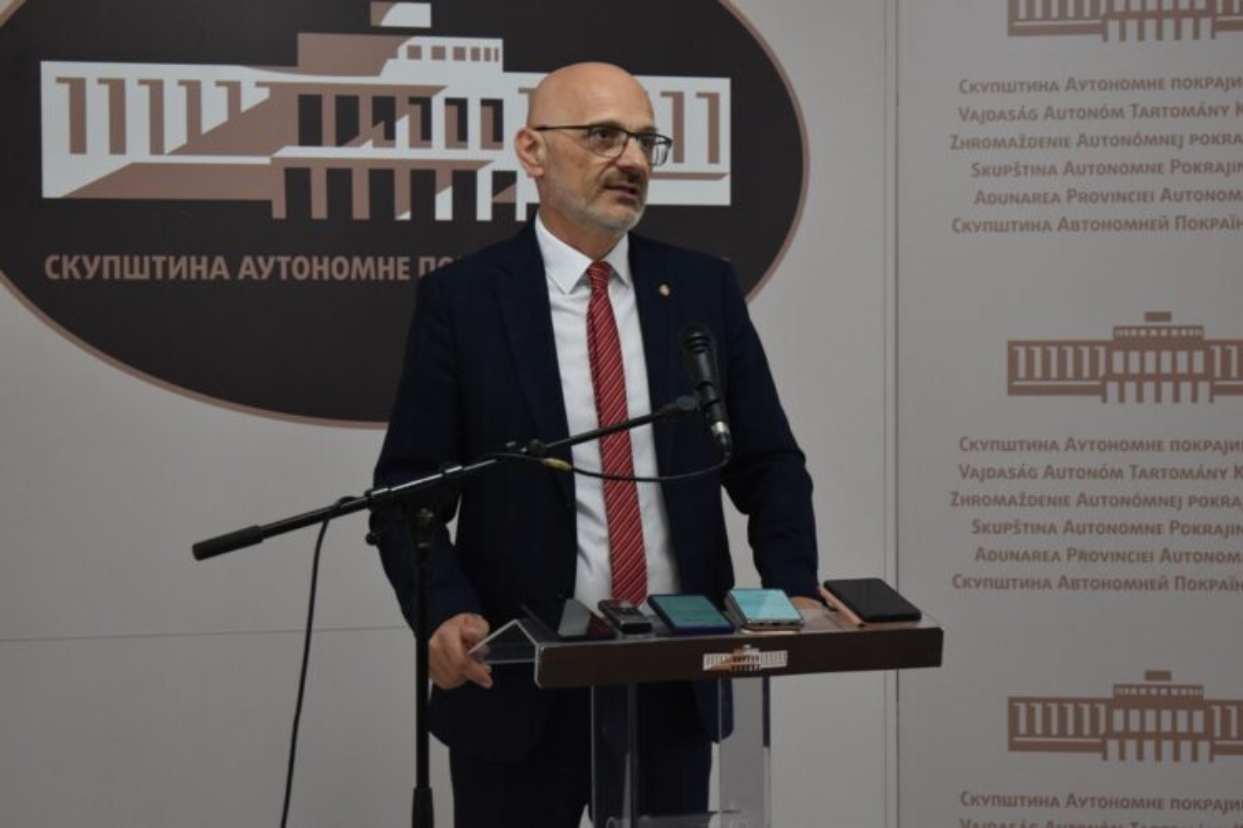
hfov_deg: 24.6
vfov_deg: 16.6
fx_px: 2848
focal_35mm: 82
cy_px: 414
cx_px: 622
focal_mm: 55
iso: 1400
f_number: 5.6
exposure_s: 1/125
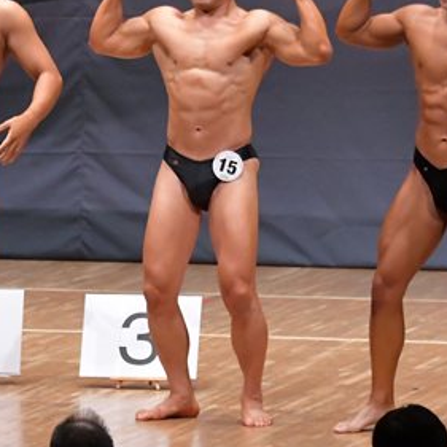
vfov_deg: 4.0
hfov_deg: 4.0
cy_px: 175
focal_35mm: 438
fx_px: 6399
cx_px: 39
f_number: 5.6
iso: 8000
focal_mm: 125
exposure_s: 1/400
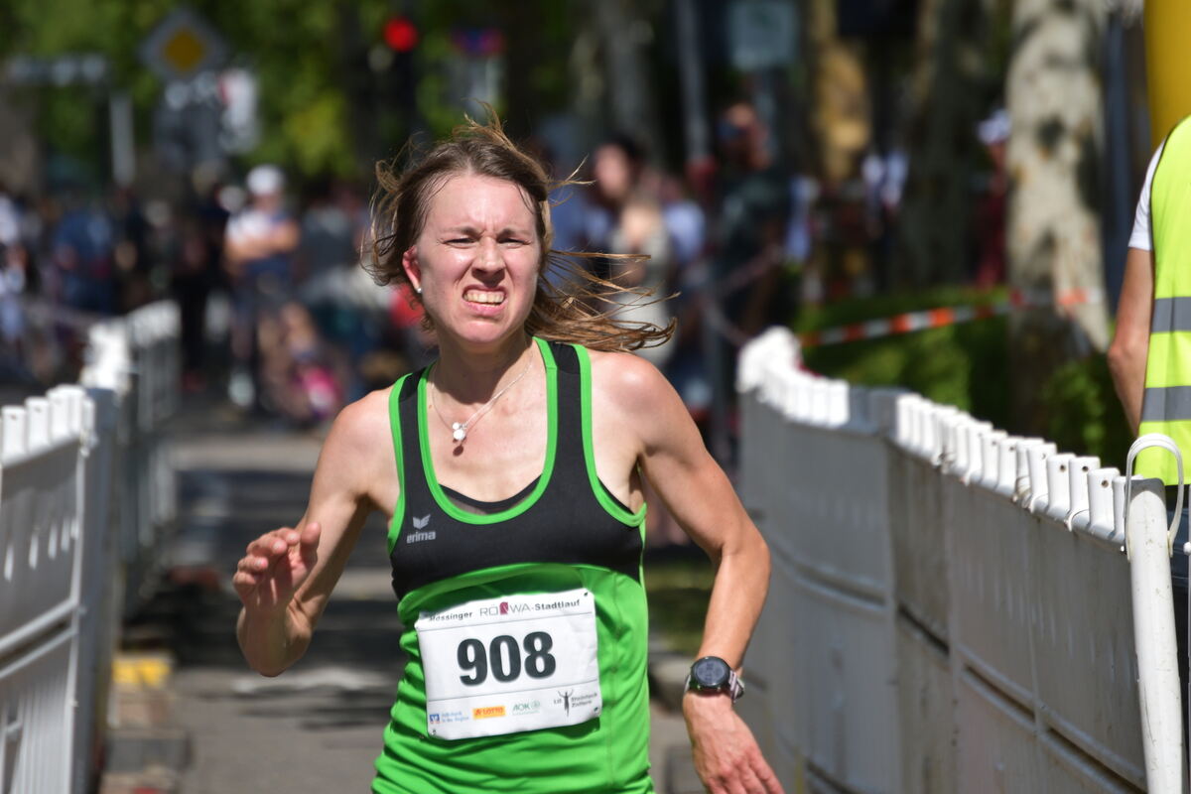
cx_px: 596
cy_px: 397
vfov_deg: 4.6
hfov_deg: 6.9
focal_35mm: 300
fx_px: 9924
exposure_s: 1/1250
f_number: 5.6
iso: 200
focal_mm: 200
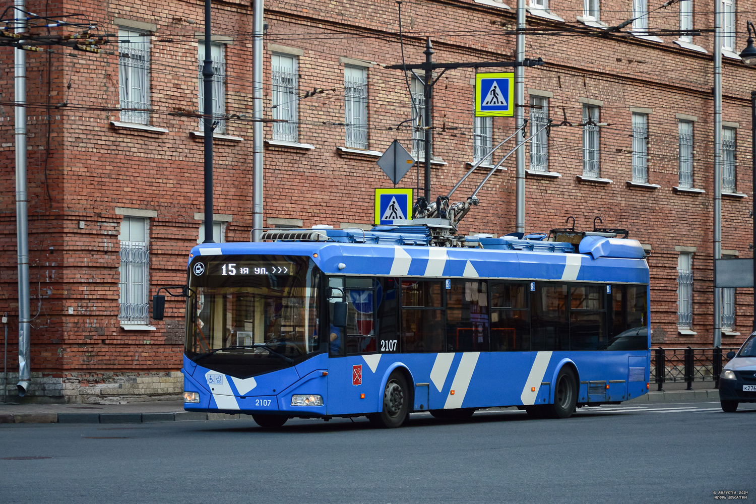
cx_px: 378
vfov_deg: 10.8
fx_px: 2677
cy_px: 252
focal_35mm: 128
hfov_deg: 16.1
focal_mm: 85
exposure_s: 1/400
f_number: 5.6
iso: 800
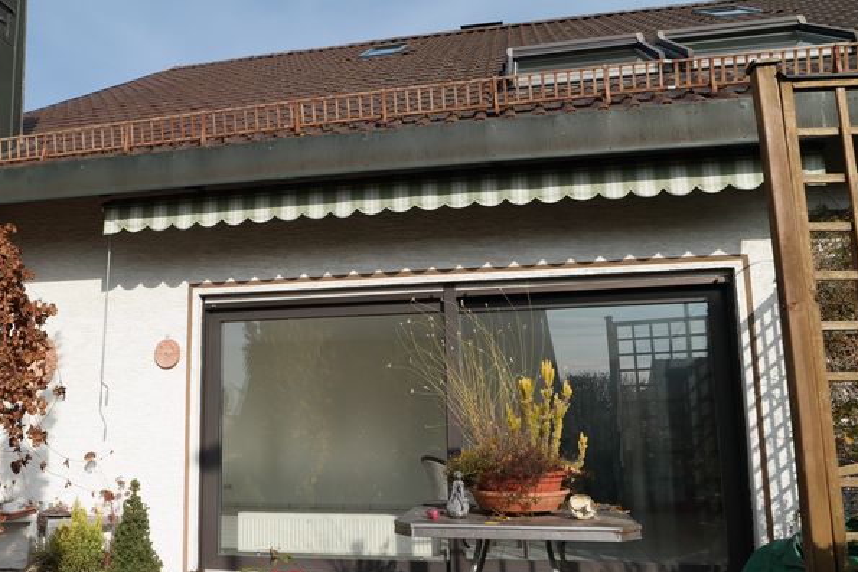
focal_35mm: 30
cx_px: 352
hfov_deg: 61.5
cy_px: 311
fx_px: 715
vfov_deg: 43.6
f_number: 6.3
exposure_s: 1/250
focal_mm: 16
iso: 100
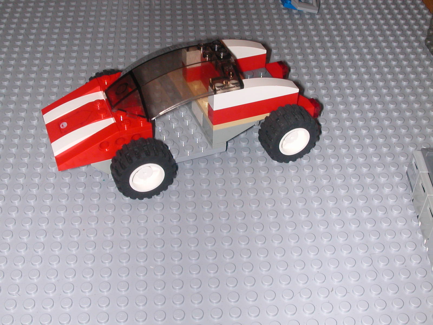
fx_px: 613
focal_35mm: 49
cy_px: 162
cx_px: 216
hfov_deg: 38.9
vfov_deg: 29.7
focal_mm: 7.5
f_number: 5.2
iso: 100
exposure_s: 1/59.9
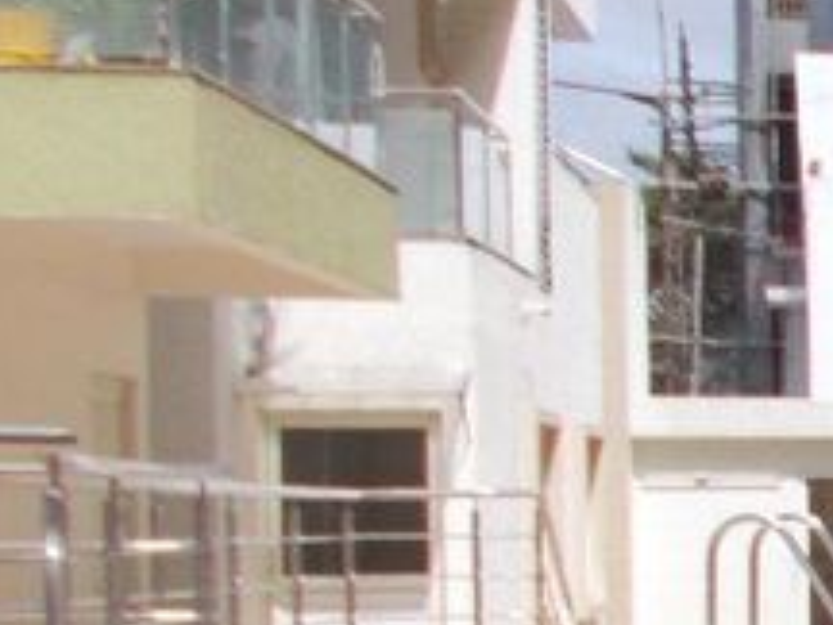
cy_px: 617
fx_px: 3128
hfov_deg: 12.3
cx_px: 1944
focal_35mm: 130
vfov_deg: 11.3
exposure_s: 1/160
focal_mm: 4.6
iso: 80
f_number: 8
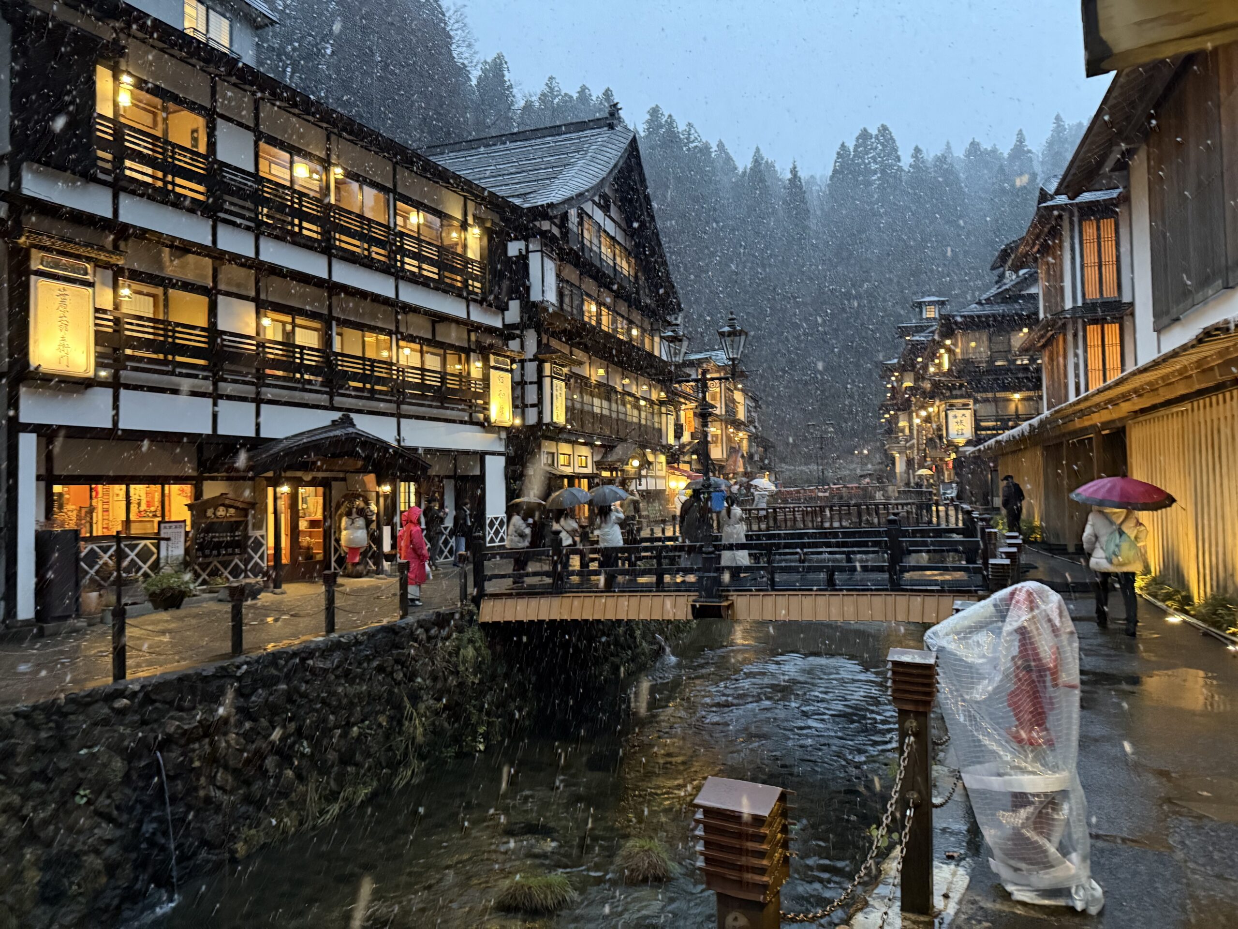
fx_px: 858
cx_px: 619
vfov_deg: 56.8
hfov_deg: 71.6
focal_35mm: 24
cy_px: 464
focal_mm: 6.76
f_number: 1.78
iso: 1000
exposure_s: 1/33
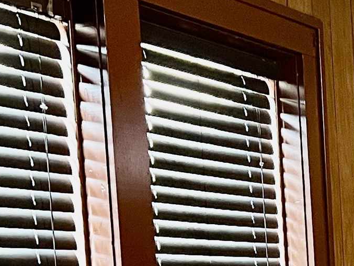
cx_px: 427
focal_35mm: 118
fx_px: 1207
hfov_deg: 16.0
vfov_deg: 11.9
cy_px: 417
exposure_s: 1/60
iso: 500
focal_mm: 5.7
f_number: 1.5
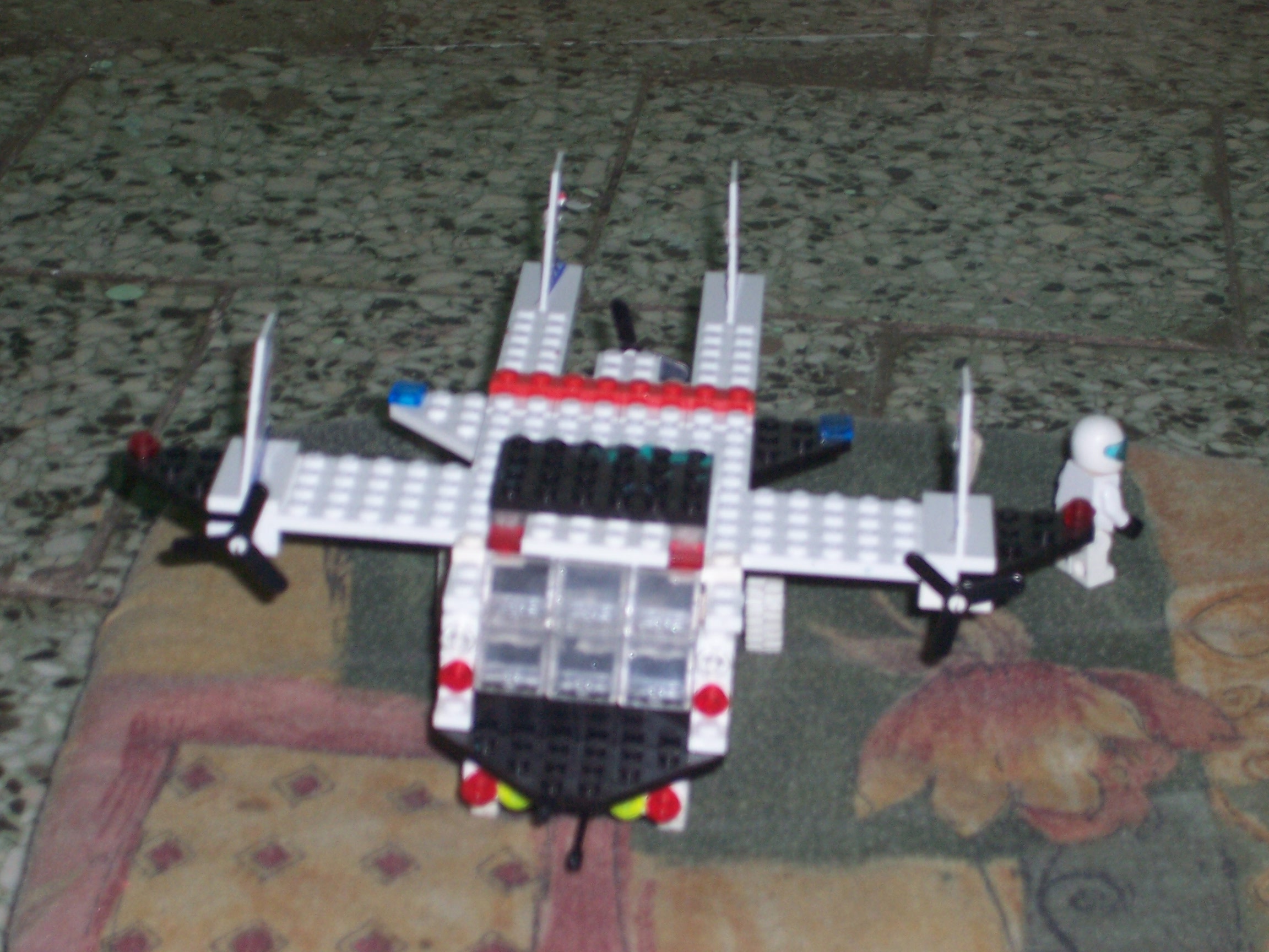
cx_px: 634
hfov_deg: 19.3
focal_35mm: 102
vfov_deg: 14.5
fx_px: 3739
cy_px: 476
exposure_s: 1/90
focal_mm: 16.8
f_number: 4.6
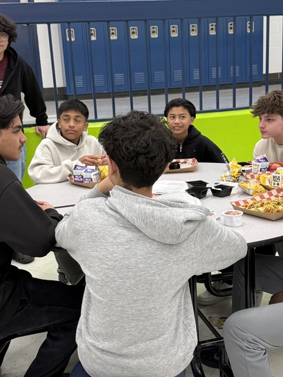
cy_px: 181
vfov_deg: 42.1
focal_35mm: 45
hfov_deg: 32.2
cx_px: 139
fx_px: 490
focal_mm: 6.76
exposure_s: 1/60
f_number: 1.78
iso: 160
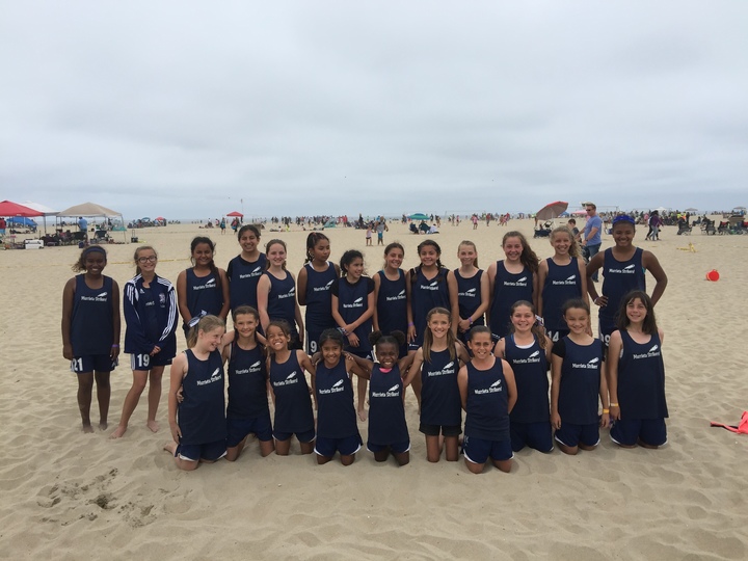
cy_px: 280
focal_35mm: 29
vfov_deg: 48.2
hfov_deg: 61.7
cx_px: 374
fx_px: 627
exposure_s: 1/2198
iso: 32
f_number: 2.2
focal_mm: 4.15
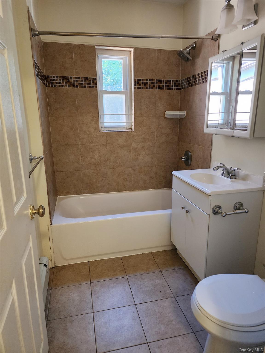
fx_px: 235
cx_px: 132
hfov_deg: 58.9
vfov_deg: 73.9
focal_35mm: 23
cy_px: 176
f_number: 1.8
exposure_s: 1/120
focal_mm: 6.4
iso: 500
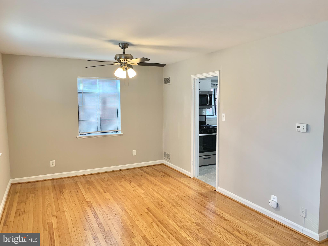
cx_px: 164
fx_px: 246
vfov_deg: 53.1
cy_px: 123
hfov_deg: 67.3
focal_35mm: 26
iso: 100
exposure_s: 1/60
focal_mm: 4.25
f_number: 1.8
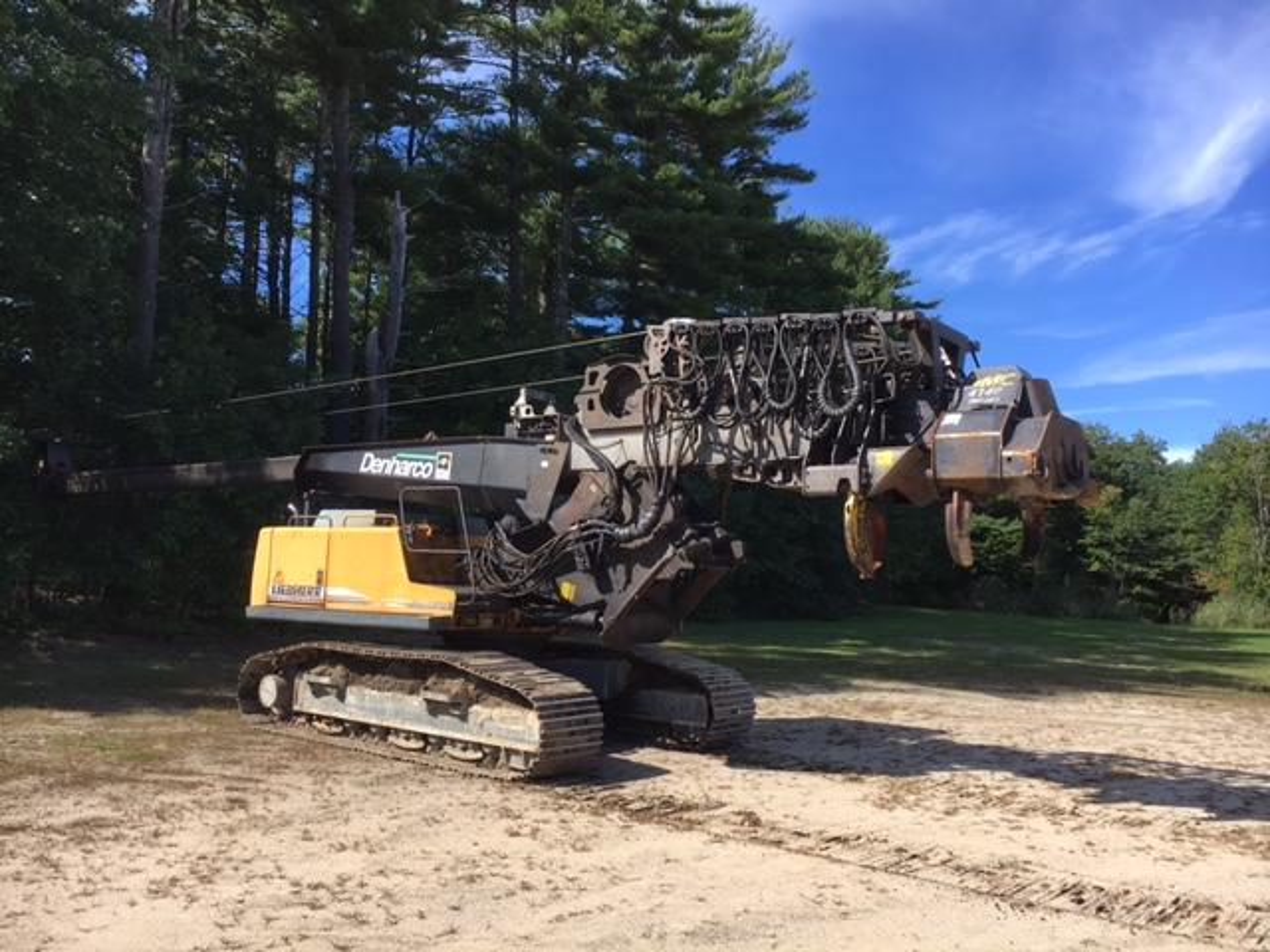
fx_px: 1064
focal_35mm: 29
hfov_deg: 61.7
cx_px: 635
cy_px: 476
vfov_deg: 48.2
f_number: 2.2
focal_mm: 4.15
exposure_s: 1/777
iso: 25
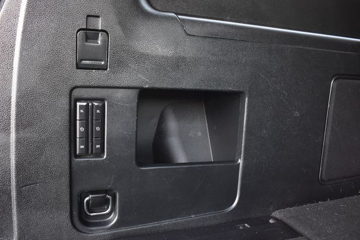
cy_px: 120
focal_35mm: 33
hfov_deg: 57.2
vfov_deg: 39.9
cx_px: 180
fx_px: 330
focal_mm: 22
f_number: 4.5
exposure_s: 1/15
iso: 1600
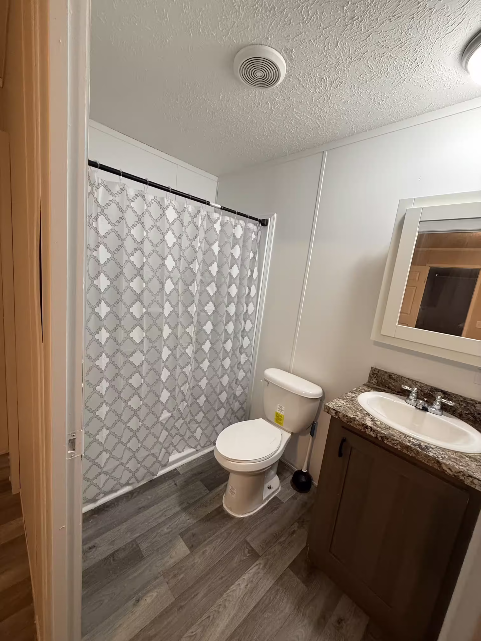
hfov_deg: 85.7
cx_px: 240
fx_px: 259
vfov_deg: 102.1
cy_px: 320
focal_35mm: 14
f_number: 2.2
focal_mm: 2.22
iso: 200
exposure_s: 1/60
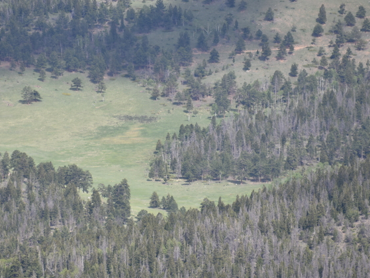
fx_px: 7064
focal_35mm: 661
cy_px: 113
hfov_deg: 3.0
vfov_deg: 2.2
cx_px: 139
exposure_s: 1/640
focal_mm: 300
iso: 180
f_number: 5.6
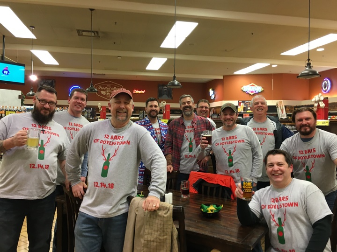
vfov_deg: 48.2
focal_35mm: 29
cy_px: 126
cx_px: 168
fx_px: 282
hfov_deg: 61.7
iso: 80
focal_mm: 4.15
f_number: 2.2
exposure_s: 1/30
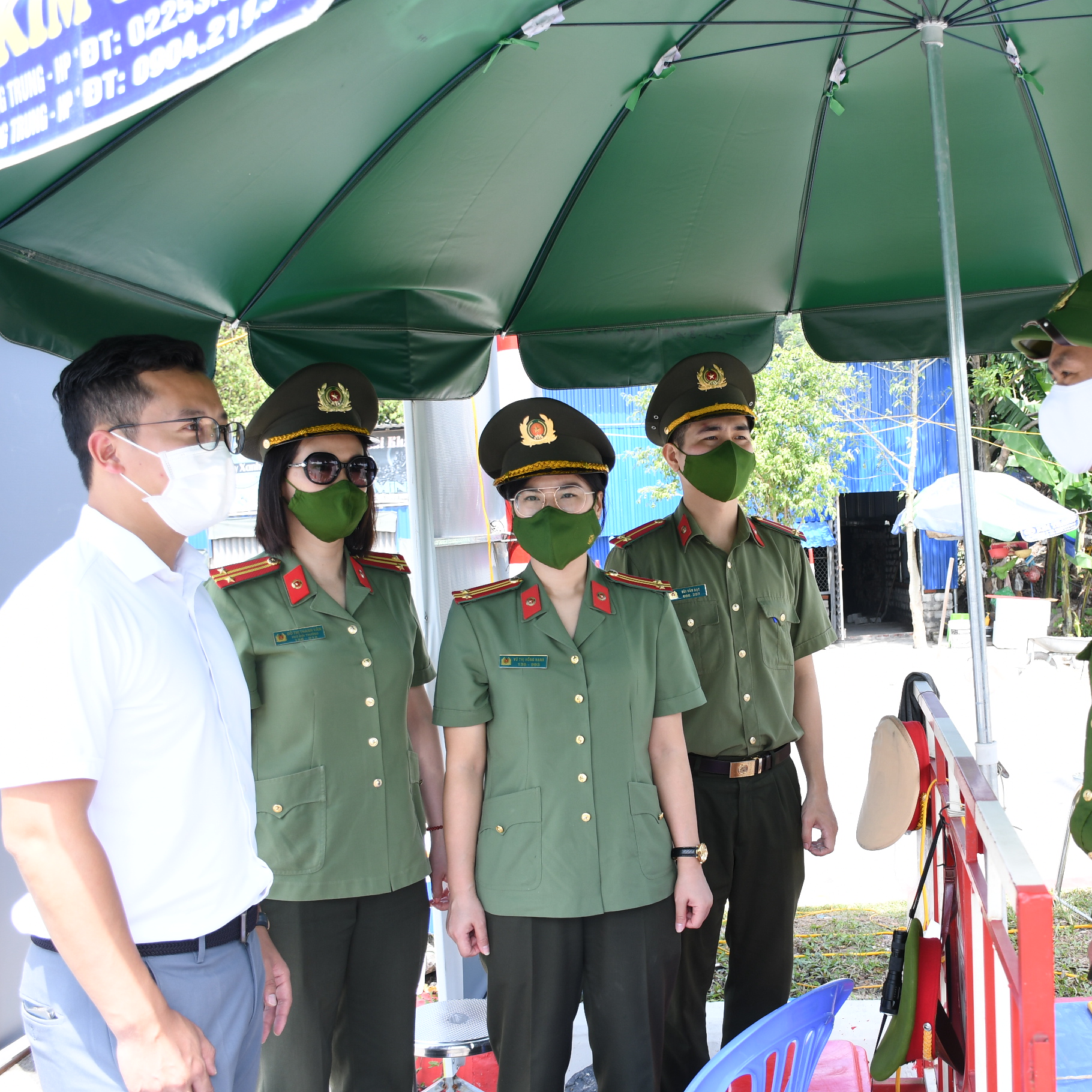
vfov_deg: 42.8
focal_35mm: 39
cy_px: 542
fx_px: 1392
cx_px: 778
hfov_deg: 41.9
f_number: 4.5
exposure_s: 1/200
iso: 160
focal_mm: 20
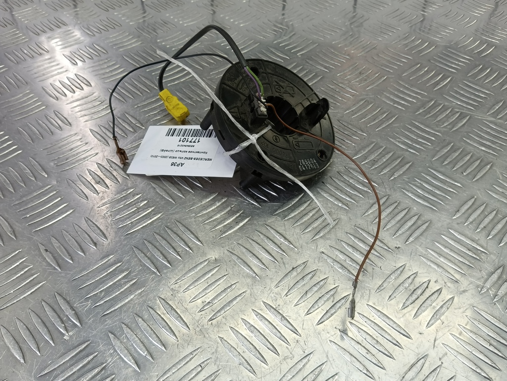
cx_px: 254
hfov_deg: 73.9
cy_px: 190
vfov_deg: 58.9
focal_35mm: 23
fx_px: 337
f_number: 1.6
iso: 90
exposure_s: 1/50
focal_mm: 4.11
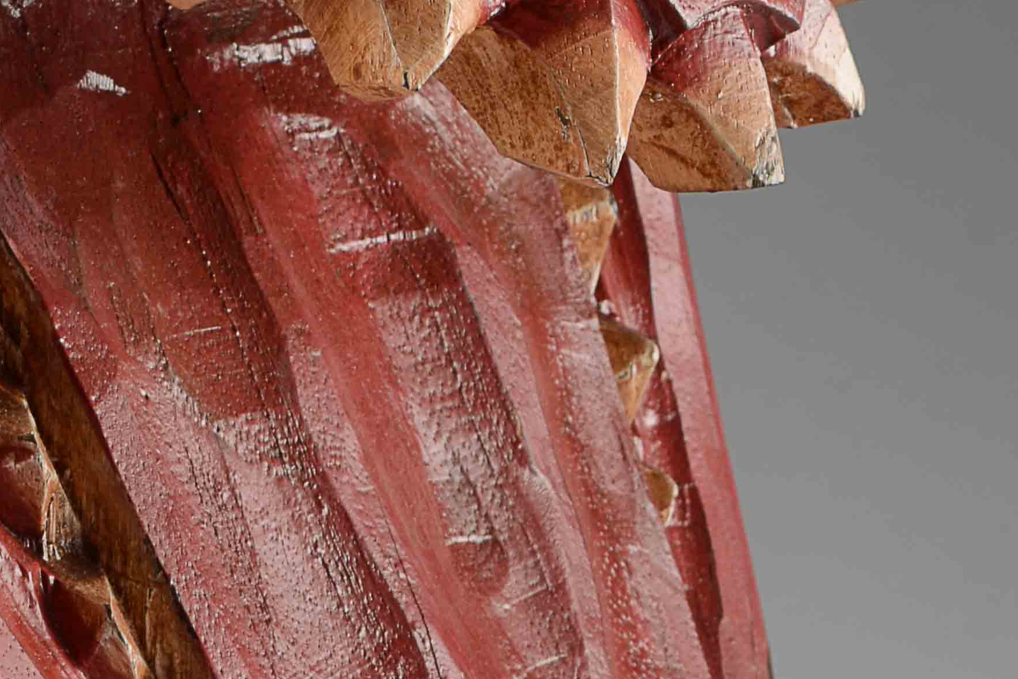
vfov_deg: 6.5
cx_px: 397
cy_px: -130
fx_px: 5938
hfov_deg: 9.8
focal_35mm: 210
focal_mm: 50
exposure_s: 1/80
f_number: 13
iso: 100
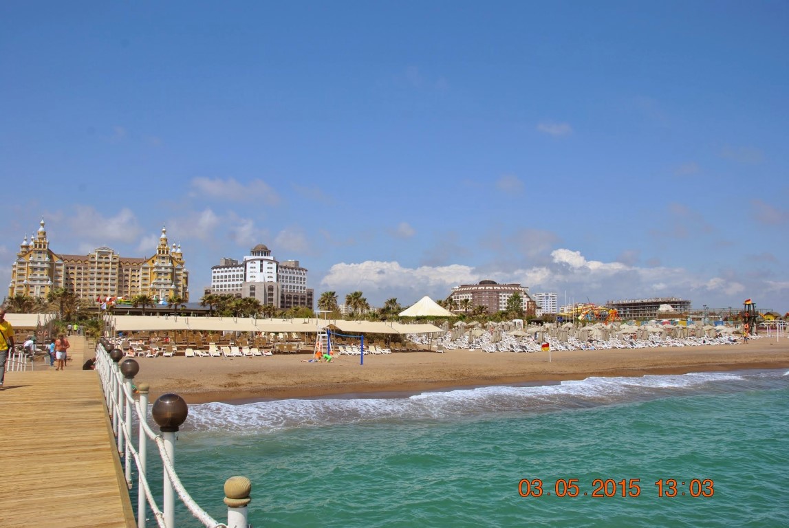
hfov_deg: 67.3
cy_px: 264
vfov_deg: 48.1
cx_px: 394
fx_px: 592
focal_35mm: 27
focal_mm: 18
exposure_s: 1/320
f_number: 9
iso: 100
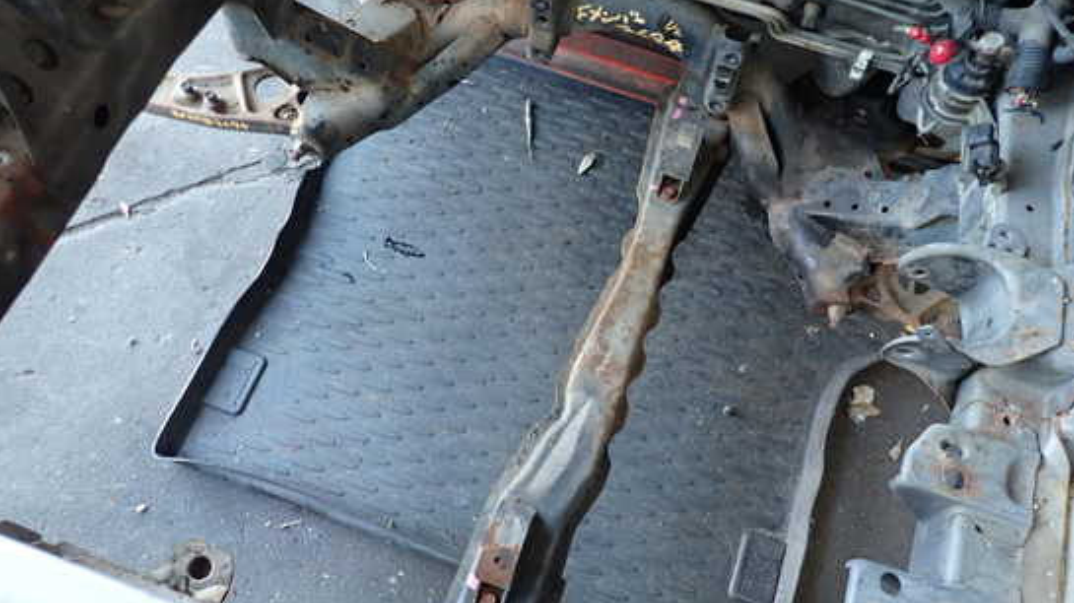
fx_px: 854
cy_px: 325
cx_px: 544
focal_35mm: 30
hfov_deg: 64.3
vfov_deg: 38.9
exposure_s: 1/30
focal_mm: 4.5
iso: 200
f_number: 2
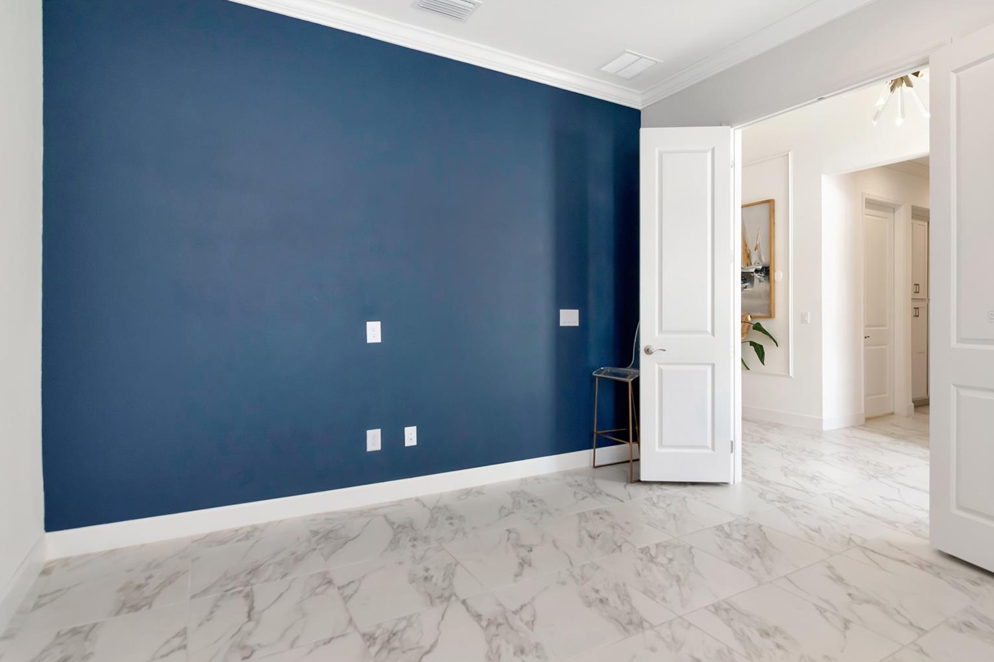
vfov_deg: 64.5
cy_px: 317
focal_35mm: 19
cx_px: 522
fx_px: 524
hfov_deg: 86.9
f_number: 5.6
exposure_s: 1/100
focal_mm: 12
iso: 800
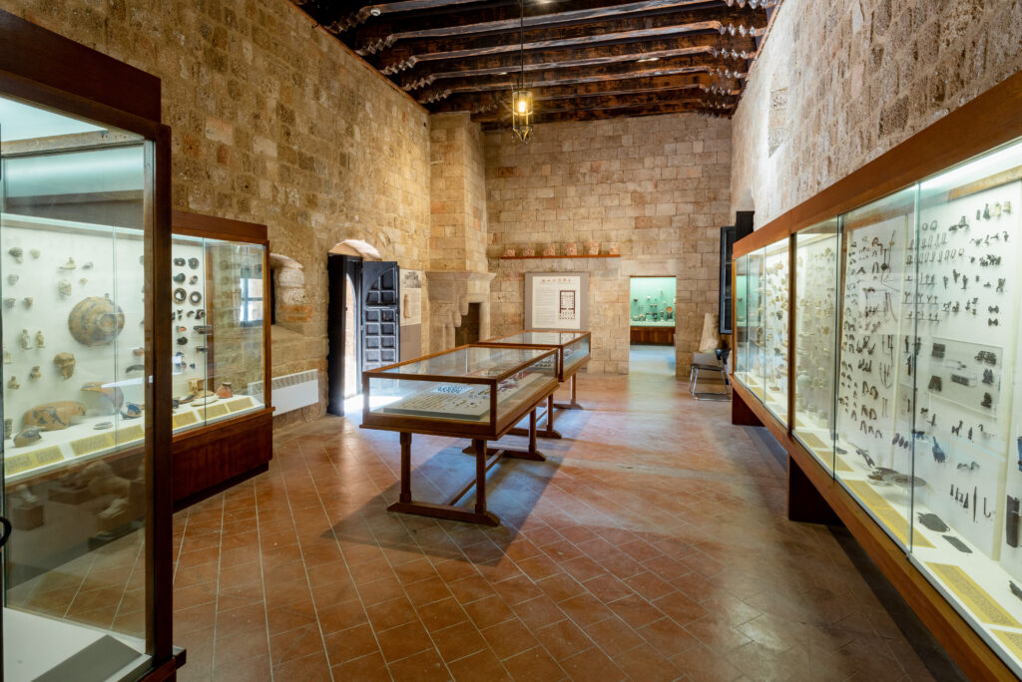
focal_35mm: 18
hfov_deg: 90.0
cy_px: 341
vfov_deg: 67.5
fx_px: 511
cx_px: 511
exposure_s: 1.3
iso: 200
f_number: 18
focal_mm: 18
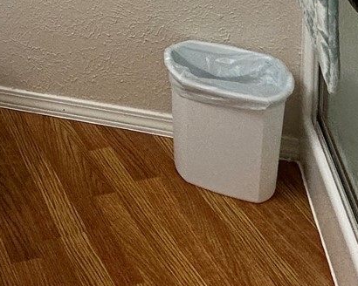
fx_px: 678
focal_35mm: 64
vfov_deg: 18.3
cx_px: -78
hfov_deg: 26.2
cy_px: -241
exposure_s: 1/120
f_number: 2.2
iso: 125
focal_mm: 2.22
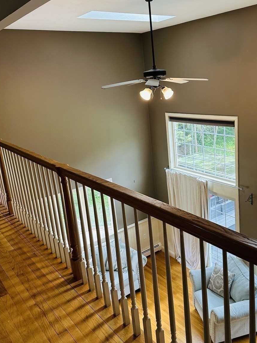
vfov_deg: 56.8
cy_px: 162
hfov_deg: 43.8
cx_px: 163
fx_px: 317
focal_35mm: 32
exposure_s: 1/120
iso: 160
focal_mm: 6.86
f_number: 1.78
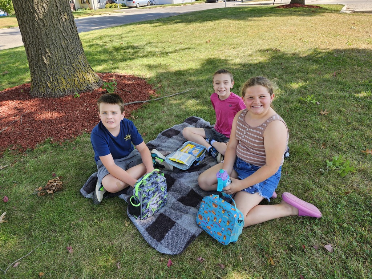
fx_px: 247
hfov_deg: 73.9
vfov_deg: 58.9
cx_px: 186
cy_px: 140
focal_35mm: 23
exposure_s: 1/205
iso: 25
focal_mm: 5.54
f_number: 1.8
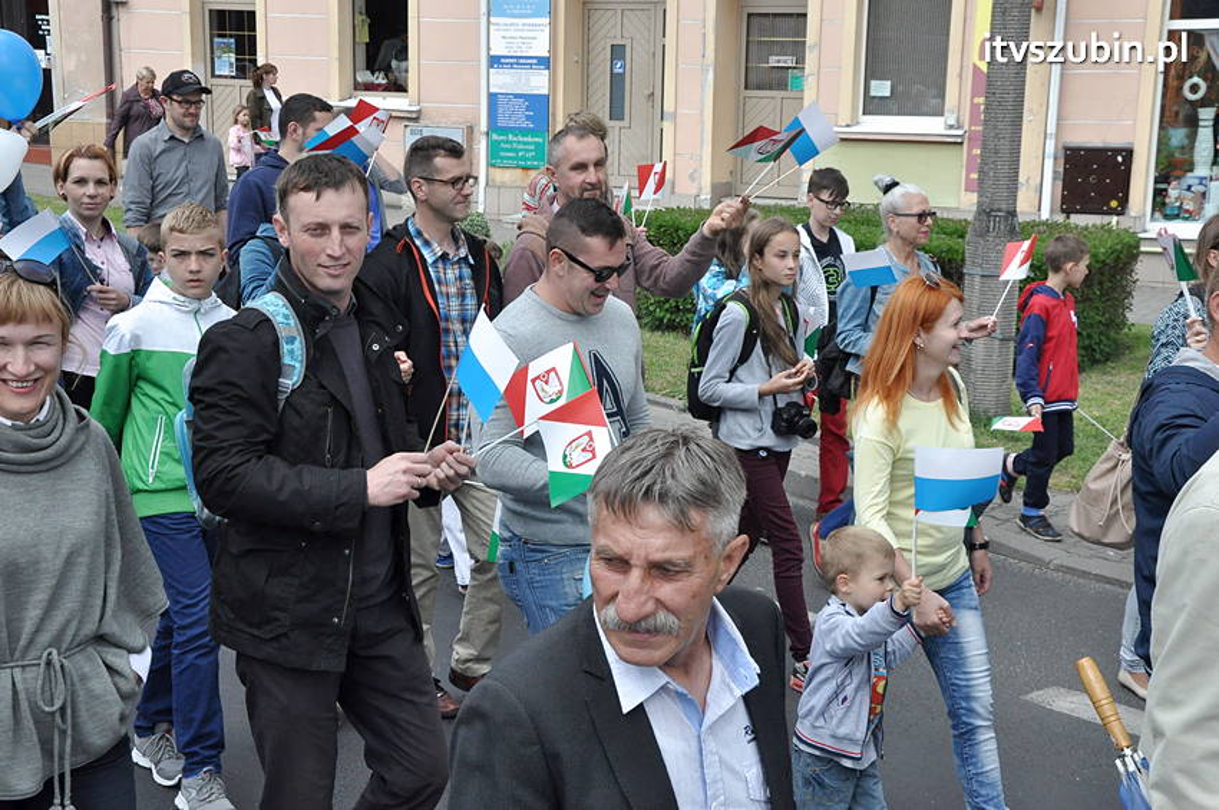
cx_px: 610
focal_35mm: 57
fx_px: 1928
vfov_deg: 23.7
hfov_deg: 35.1
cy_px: 405
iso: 1250
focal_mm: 38
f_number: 11
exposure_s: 1/800
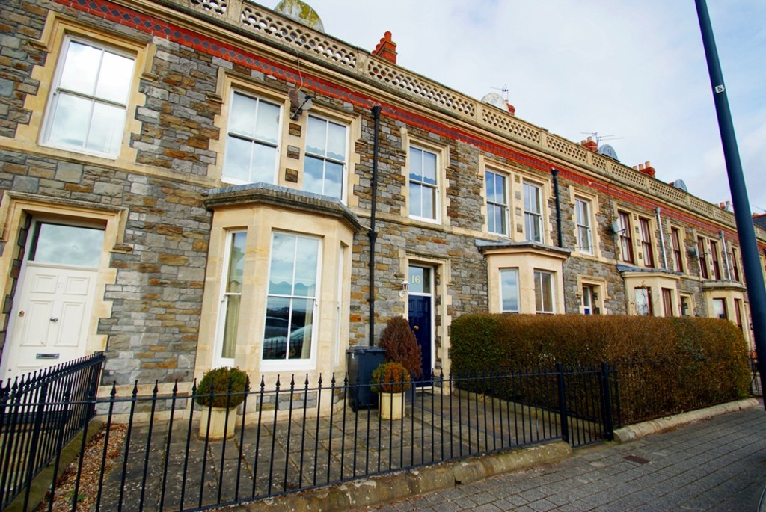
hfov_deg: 100.3
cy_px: 256
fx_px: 319
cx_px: 383
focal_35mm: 15
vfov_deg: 77.5
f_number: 4.5
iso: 100
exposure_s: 1/500
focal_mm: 10
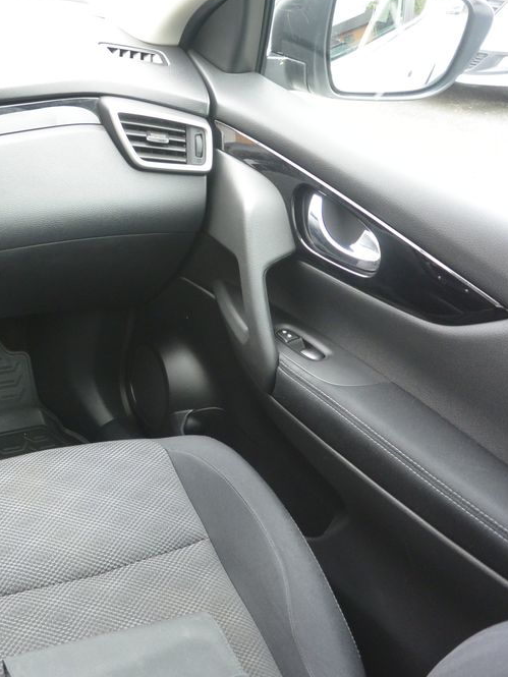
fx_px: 782
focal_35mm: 40
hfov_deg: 33.9
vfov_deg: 46.8
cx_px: 47
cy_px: 341
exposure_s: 1/80
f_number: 3.5
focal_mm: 10
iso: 400
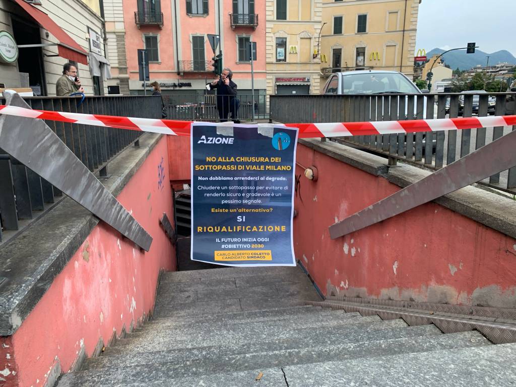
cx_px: 258
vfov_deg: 53.1
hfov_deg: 67.3
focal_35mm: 26
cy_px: 194
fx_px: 388
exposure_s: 1/754
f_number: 1.8
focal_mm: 4.25
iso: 25
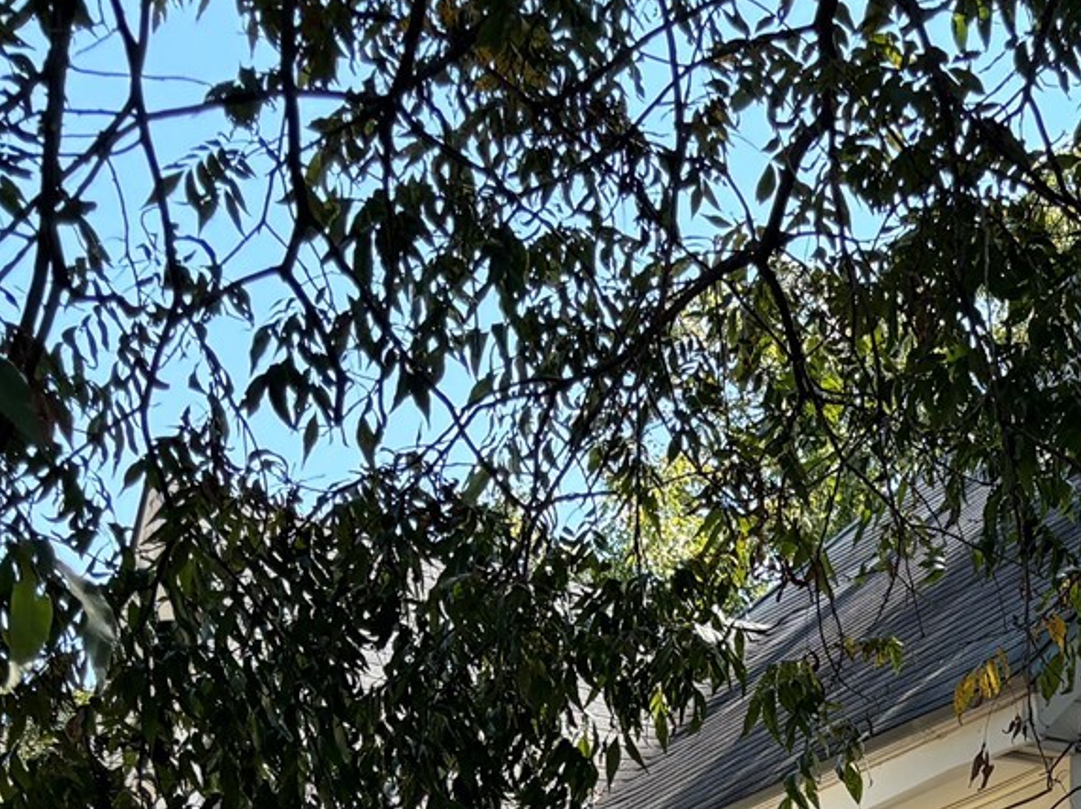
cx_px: 1369
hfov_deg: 20.7
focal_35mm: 87
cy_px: 1330
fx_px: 2716
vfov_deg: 15.2
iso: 50
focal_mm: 5.96
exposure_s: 1/769
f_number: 1.6
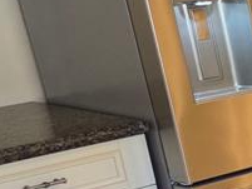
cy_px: 245
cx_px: 617
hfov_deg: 12.7
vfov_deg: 12.3
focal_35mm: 117
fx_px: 852
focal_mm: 5.4
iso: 320
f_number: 1.8
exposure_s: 1/120
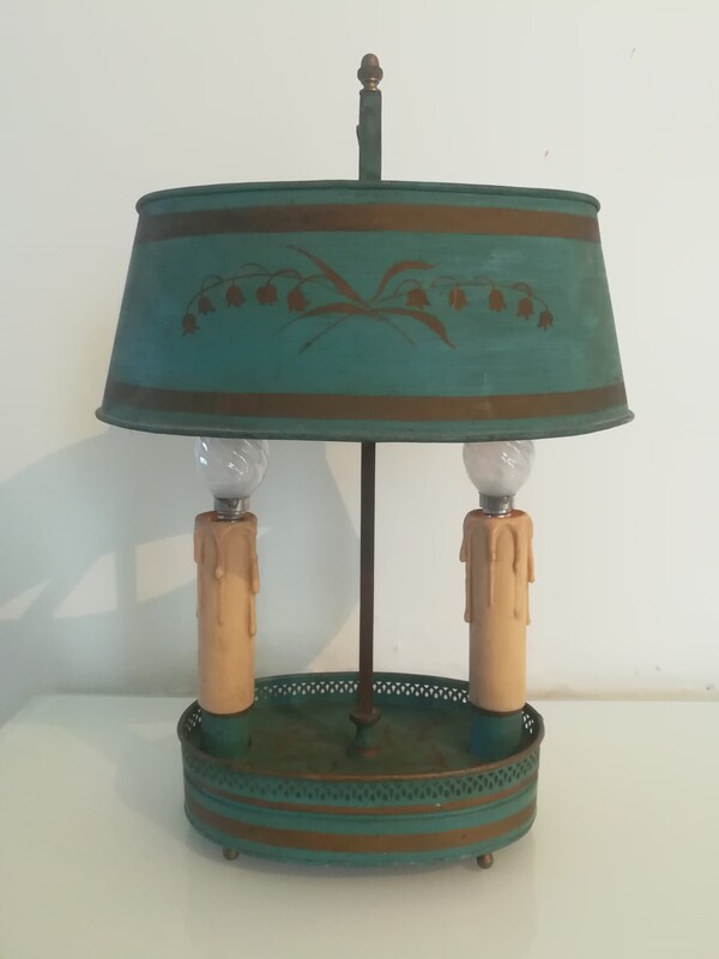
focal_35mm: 26
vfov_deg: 67.3
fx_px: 720
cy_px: 480
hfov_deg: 53.1
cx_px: 360
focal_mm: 3.83
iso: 320
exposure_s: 1/25
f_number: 2.2
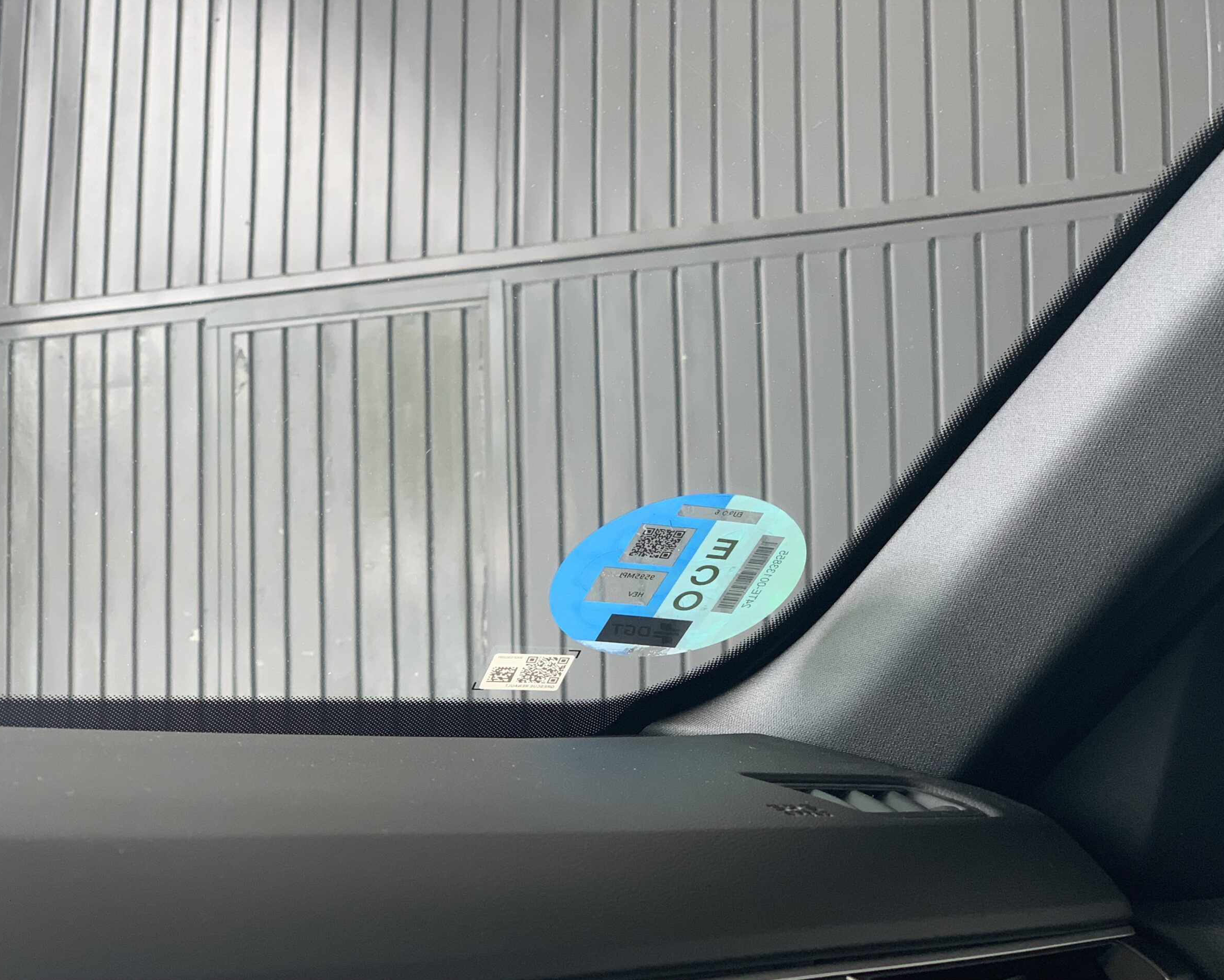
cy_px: 488
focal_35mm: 55
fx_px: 1993
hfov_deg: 34.1
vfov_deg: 27.6
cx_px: 616
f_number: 2.4
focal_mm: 6
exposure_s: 1/122
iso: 80
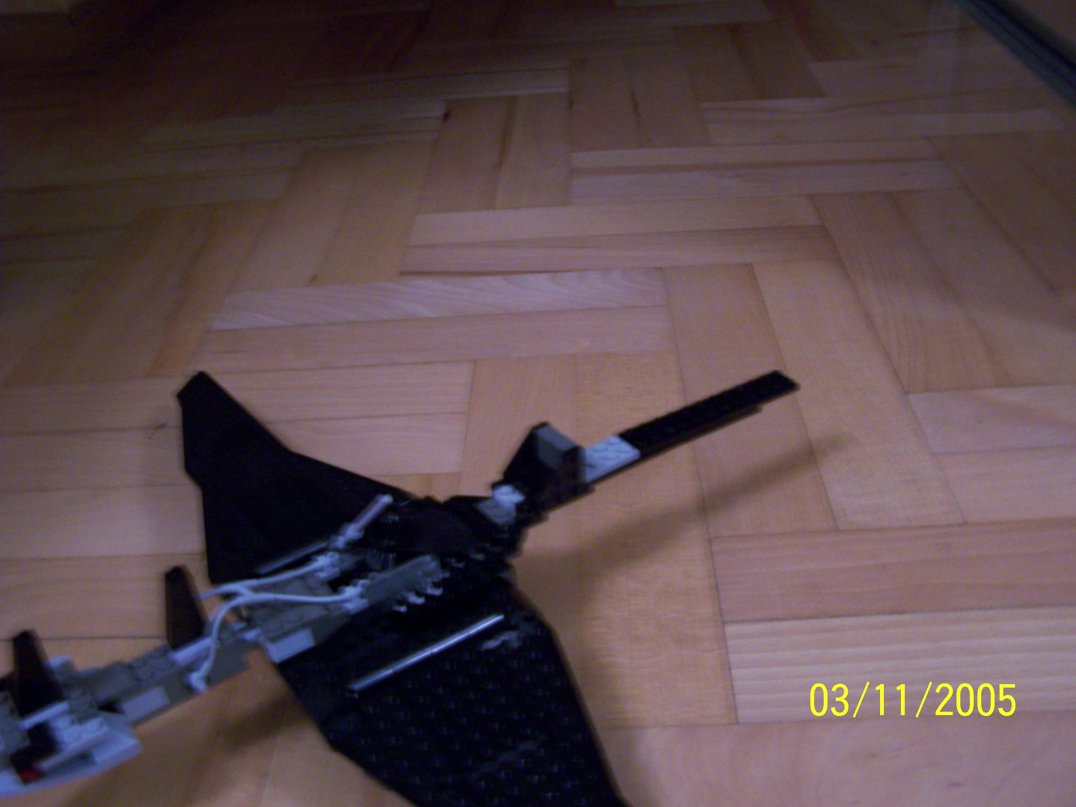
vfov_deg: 37.7
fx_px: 1181
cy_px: 404
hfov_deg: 49.0
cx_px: 538
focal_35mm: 38
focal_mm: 6.3
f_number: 2.8
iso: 140
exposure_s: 1/8
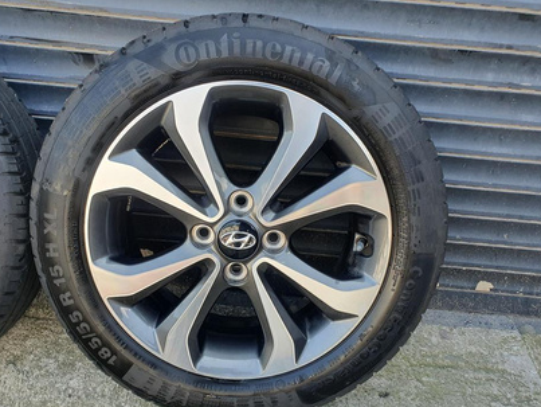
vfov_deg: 48.2
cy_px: 226
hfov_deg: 61.5
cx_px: 247
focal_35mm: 29
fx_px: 454
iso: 50
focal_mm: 4.32
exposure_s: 1/160
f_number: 2.4
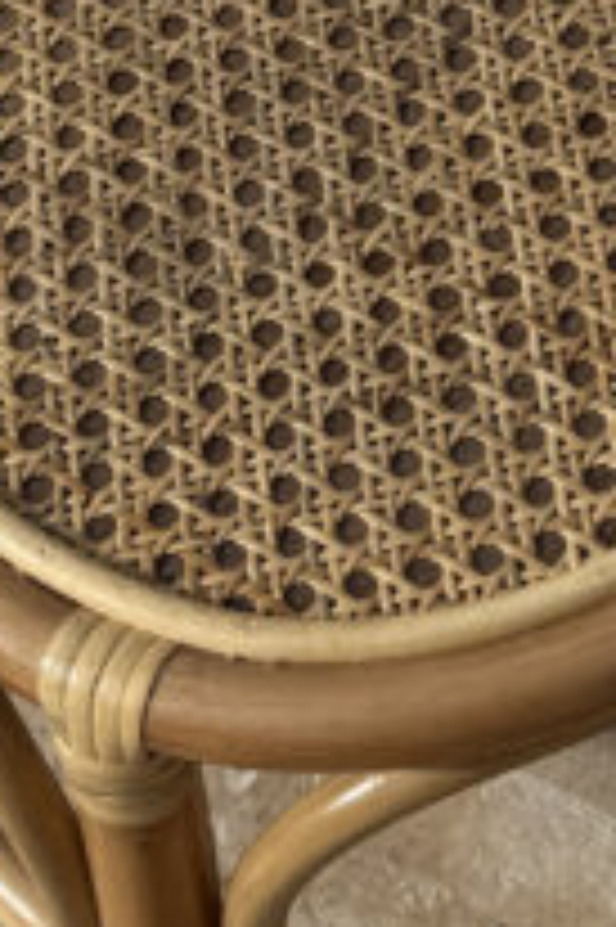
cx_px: 688
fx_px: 3188
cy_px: -198
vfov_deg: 15.9
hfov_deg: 10.9
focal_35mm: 124
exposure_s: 1/9009
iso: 80
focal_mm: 6.76
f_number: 1.78
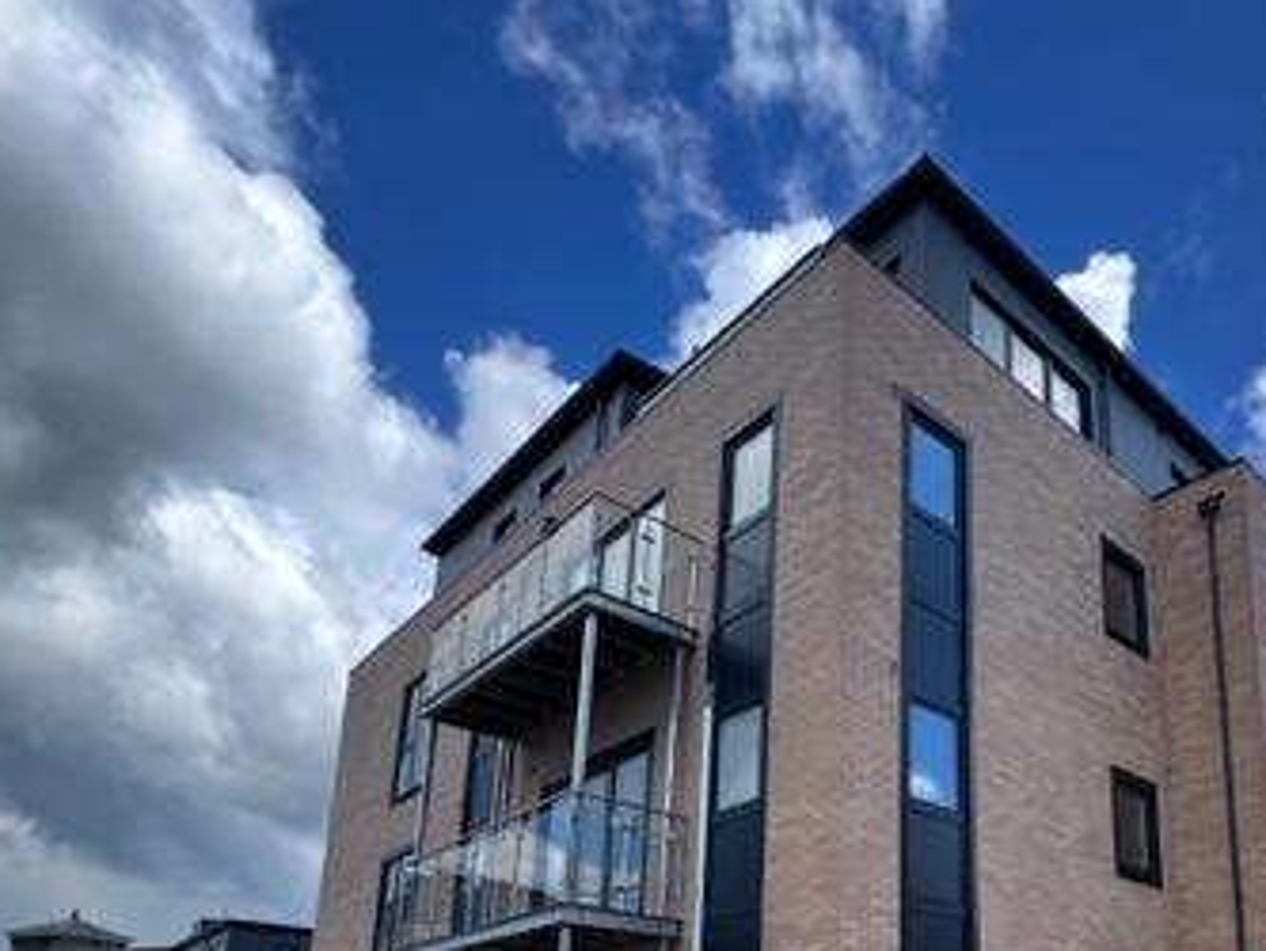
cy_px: 879
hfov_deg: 65.7
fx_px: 915
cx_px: 928
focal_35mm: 25
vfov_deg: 48.4
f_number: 1.8
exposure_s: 1/911
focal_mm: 1.57
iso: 32
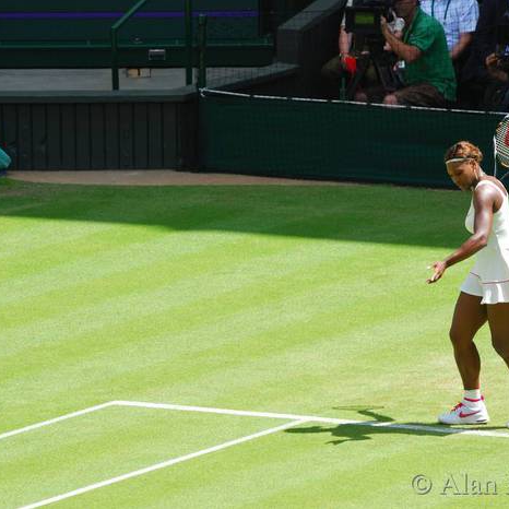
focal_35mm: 575
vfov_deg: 3.0
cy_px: 254
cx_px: 284
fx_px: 9566
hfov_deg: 3.0
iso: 200
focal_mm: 300
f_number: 5.3
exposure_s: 1/400
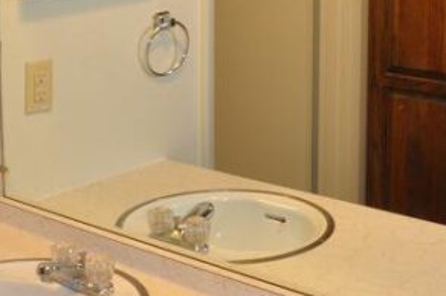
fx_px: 1069
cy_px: -18
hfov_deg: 23.6
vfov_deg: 15.4
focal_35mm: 86
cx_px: 243
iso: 800
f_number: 3.8
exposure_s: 1/80
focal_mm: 21
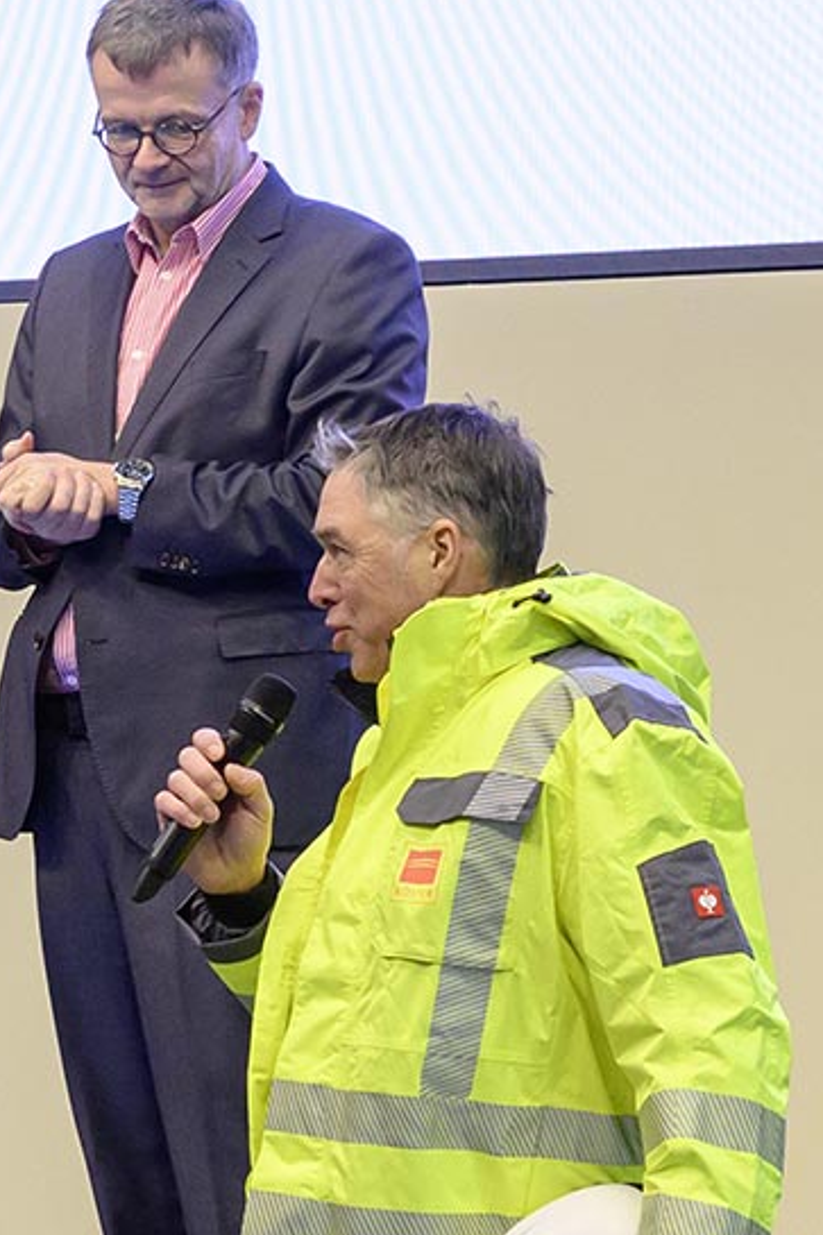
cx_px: -571
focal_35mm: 188
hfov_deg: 7.1
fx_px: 6450
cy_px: 814
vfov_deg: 10.9
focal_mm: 40
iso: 1000
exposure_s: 1/200
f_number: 5.6
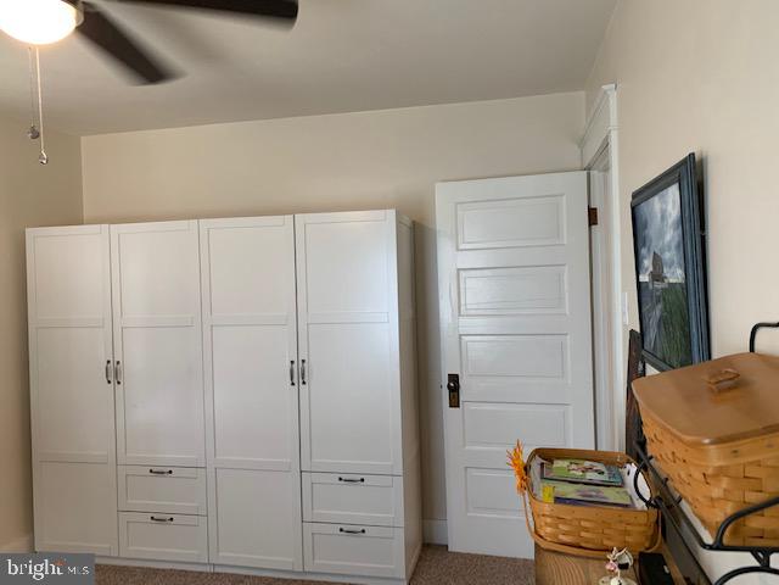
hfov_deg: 67.3
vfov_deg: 53.1
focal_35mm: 26
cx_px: 390
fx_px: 585
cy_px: 292
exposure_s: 1/60
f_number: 1.8
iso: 160
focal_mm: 4.25
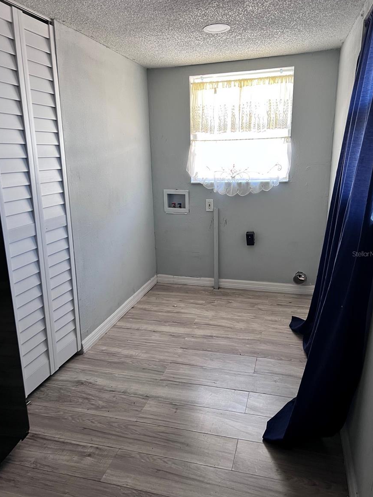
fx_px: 388
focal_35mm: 27
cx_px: 189
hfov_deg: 51.4
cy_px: 254
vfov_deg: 65.3
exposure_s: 1/84
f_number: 1.5
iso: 125
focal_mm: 5.7
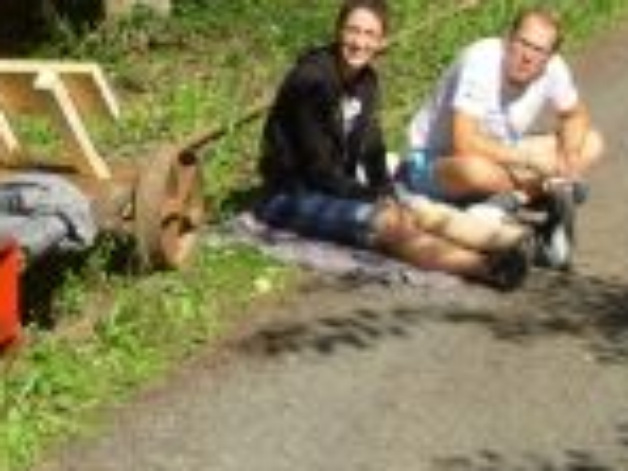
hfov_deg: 18.4
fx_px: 1869
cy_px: 89
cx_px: -55
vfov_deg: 14.3
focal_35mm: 103
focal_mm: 6.3
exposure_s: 1/886
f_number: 2.9
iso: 50
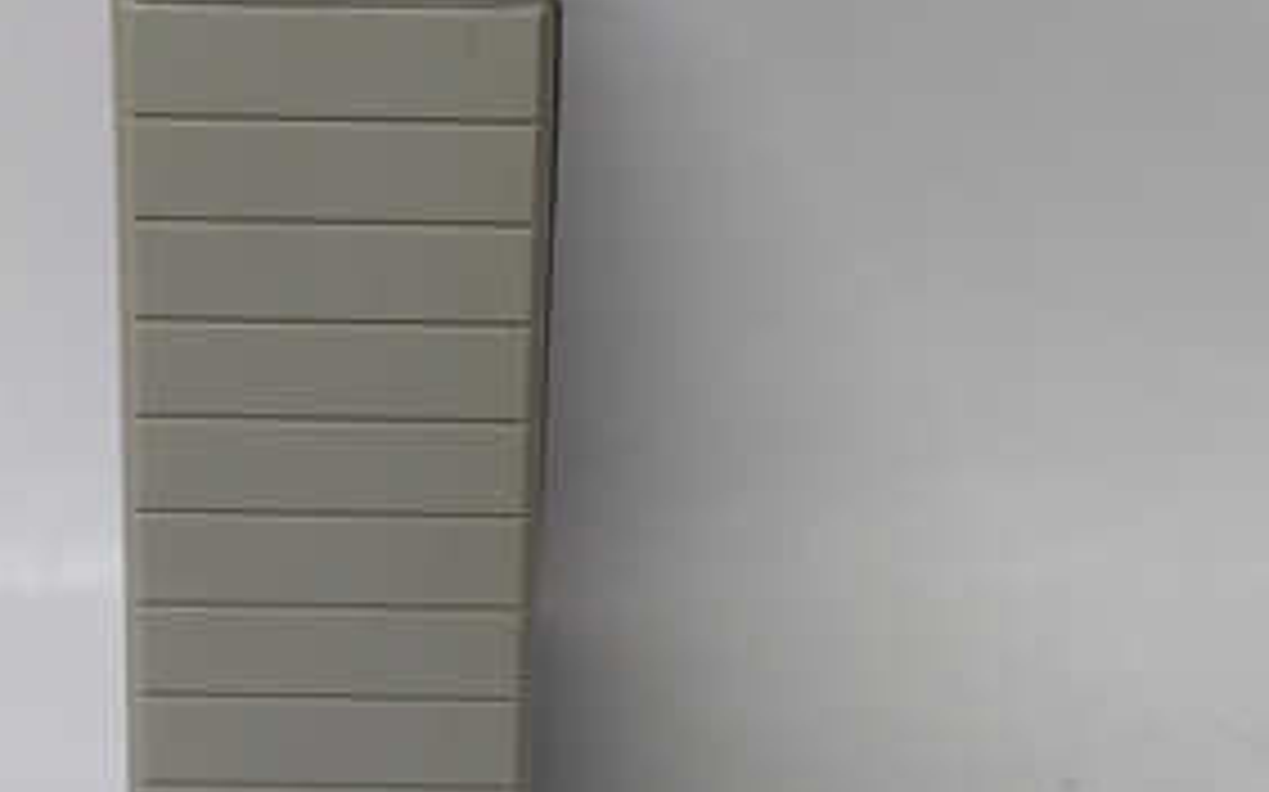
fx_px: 2109
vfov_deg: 21.3
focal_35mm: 61
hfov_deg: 33.2
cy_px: 351
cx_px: 405
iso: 157
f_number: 2
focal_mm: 3.79
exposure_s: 1/33
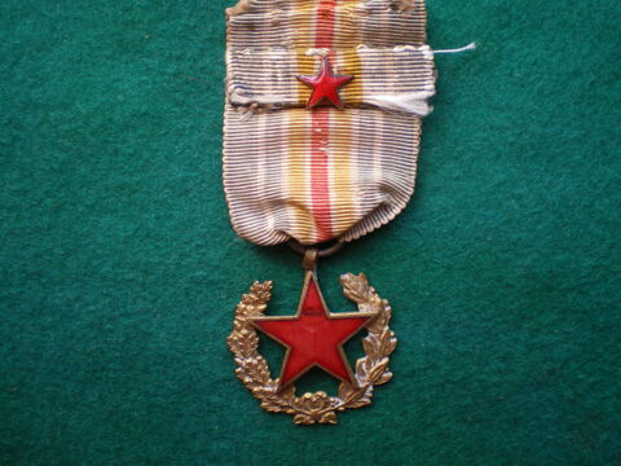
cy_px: 233
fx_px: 682
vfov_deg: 37.7
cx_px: 310
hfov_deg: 49.0
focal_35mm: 38
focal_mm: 6.3
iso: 125
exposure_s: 1/50
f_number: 3.1
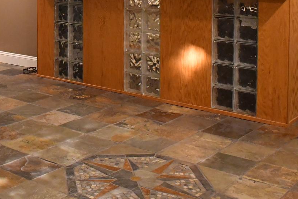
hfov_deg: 28.8
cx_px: 25
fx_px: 555
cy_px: -12
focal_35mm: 67
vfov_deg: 19.6
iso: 4000
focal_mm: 18
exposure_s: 1/100
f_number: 3.5
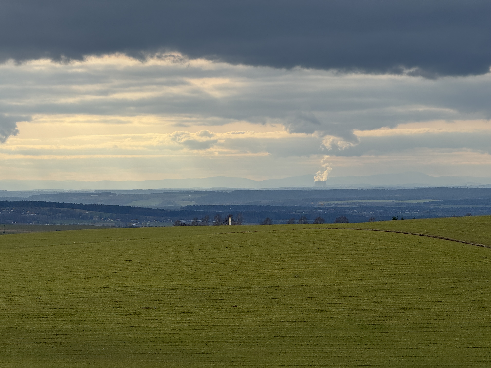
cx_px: 246
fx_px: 1702
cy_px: 184
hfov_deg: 16.4
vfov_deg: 12.3
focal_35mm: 120
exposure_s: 1/1318
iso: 50
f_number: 2.8
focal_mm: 15.66
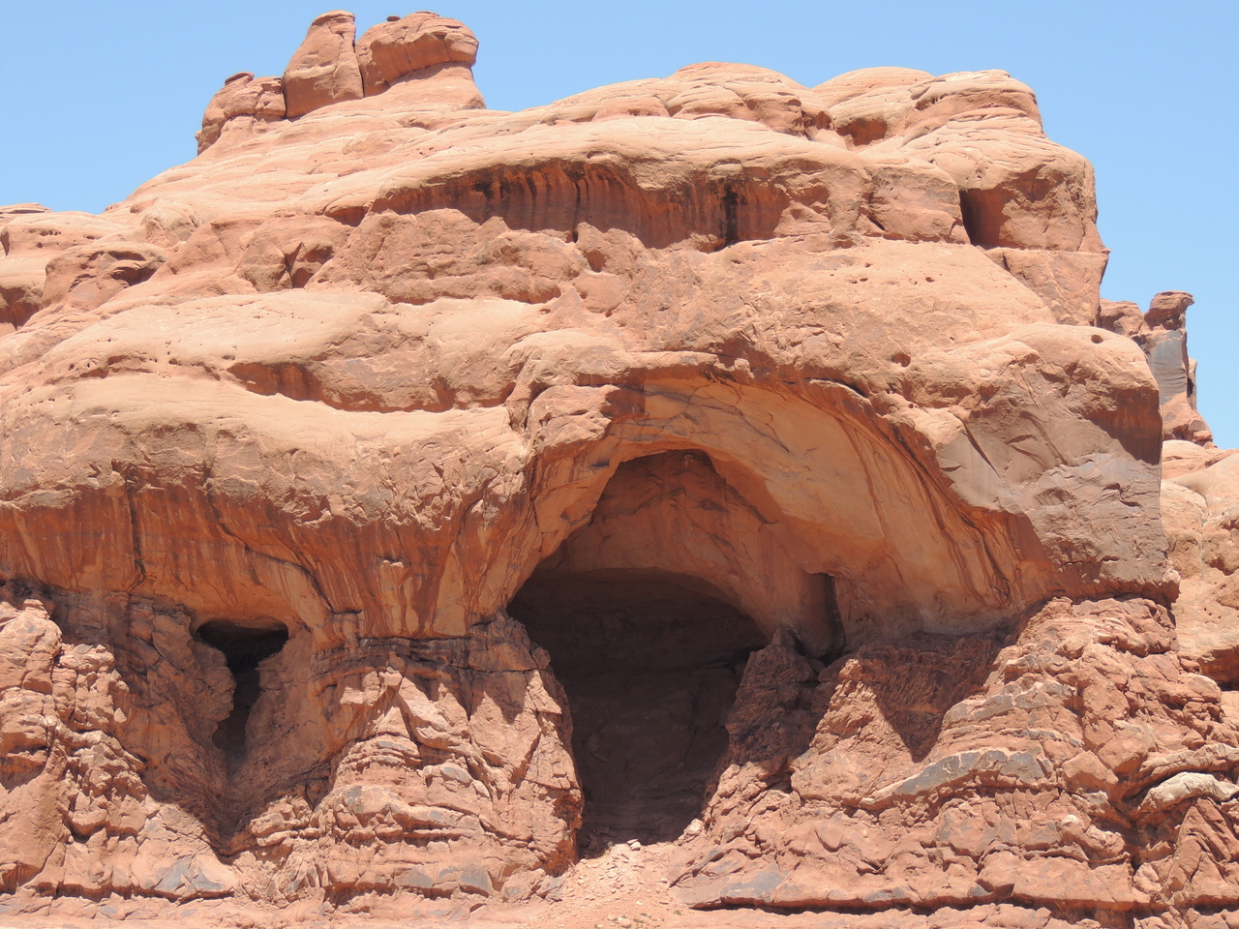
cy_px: 464
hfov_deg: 16.4
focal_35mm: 120
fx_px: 4295
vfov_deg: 12.3
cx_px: 620
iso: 100
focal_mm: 21.4
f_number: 4.2
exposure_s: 1/400
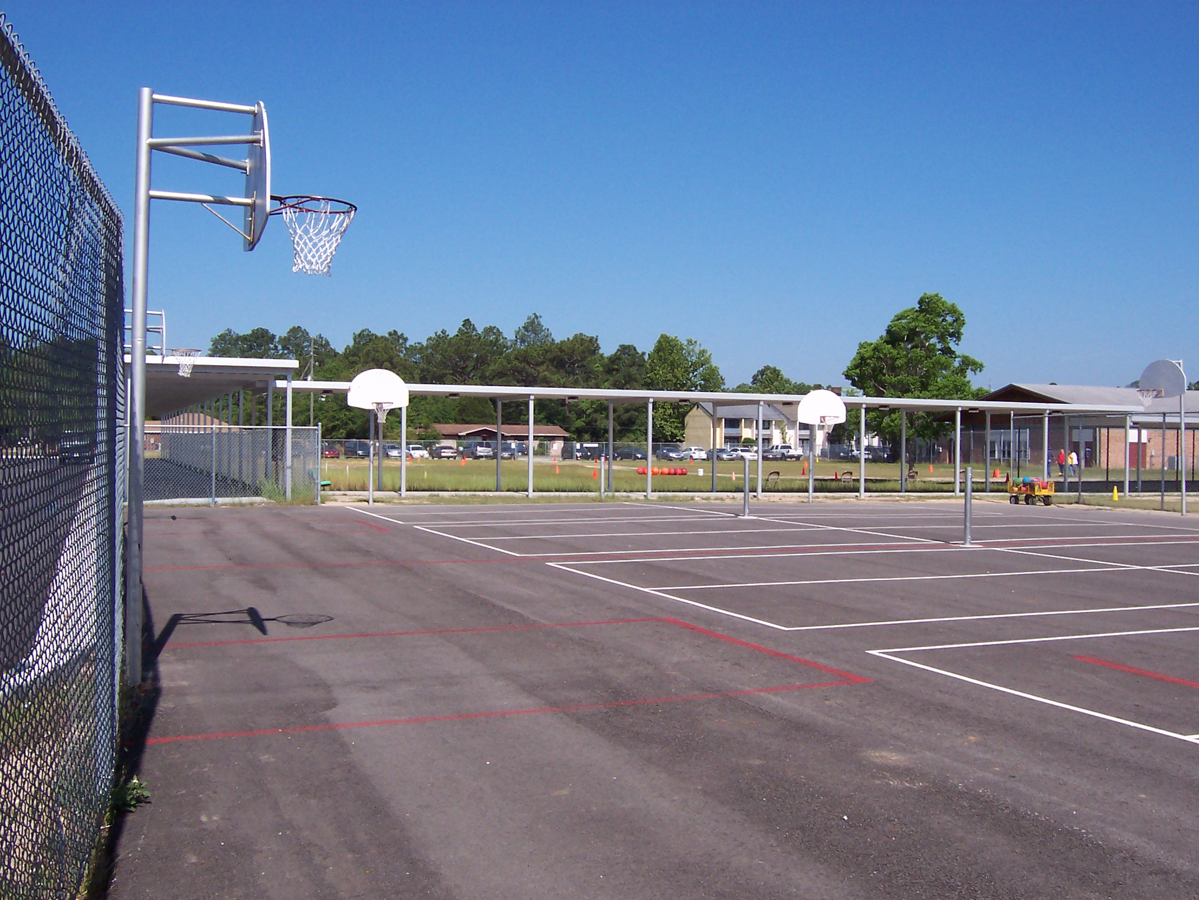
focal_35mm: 36
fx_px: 1247
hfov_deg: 51.4
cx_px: 600
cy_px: 450
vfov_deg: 39.7
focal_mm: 5.6
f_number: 5.6
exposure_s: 1/750
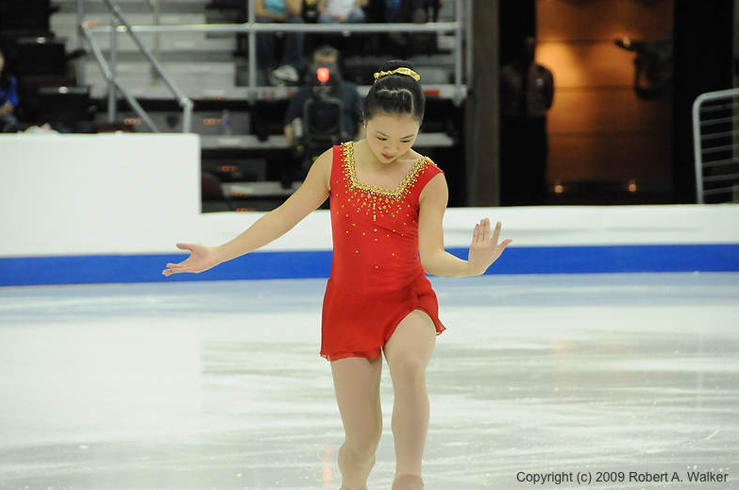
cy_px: 246
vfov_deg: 5.9
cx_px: 369
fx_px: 4713
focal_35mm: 230
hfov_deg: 9.0
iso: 3200
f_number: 5.6
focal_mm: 150
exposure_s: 1/640
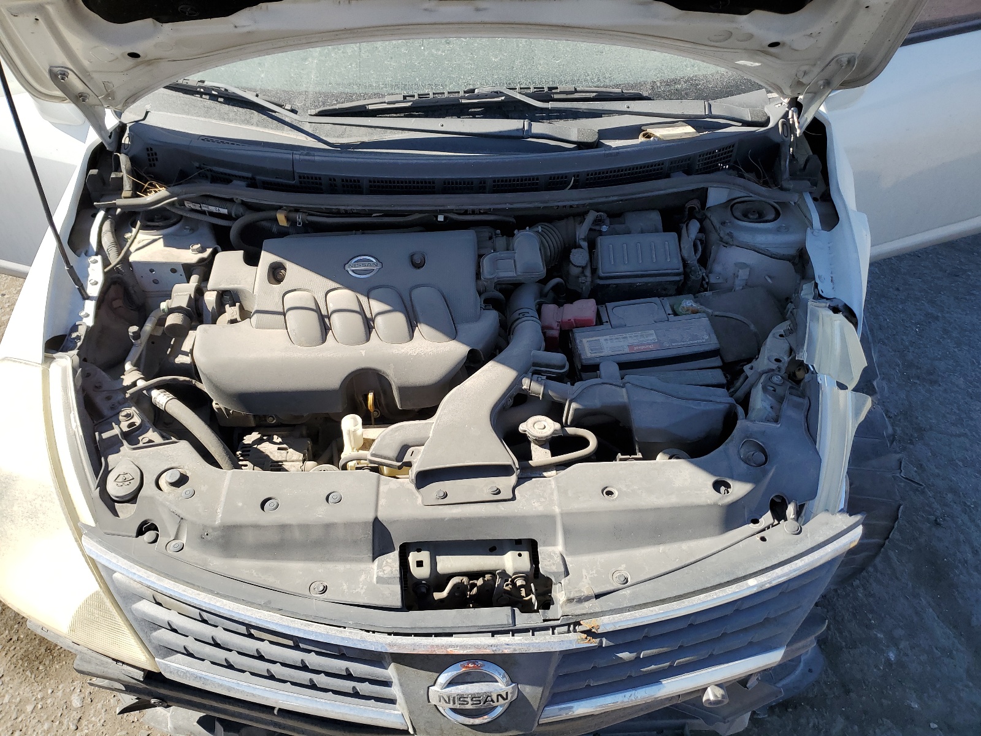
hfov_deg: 67.3
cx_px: 490
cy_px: 368
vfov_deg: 53.1
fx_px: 737
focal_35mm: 26
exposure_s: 1/1667
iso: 50
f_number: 1.5
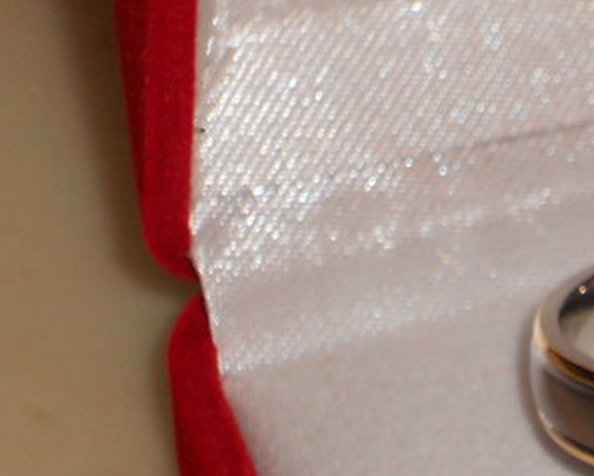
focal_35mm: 399
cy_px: 280
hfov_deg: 4.8
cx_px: 691
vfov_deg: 3.9
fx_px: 7018
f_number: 5.9
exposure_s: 1/60
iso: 100
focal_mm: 19.6
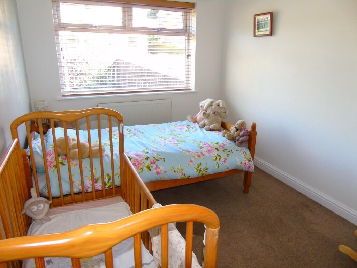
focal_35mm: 25
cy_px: 134
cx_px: 178
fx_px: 258
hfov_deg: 69.4
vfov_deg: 54.9
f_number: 3.4
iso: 200
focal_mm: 4.4
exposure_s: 1/30
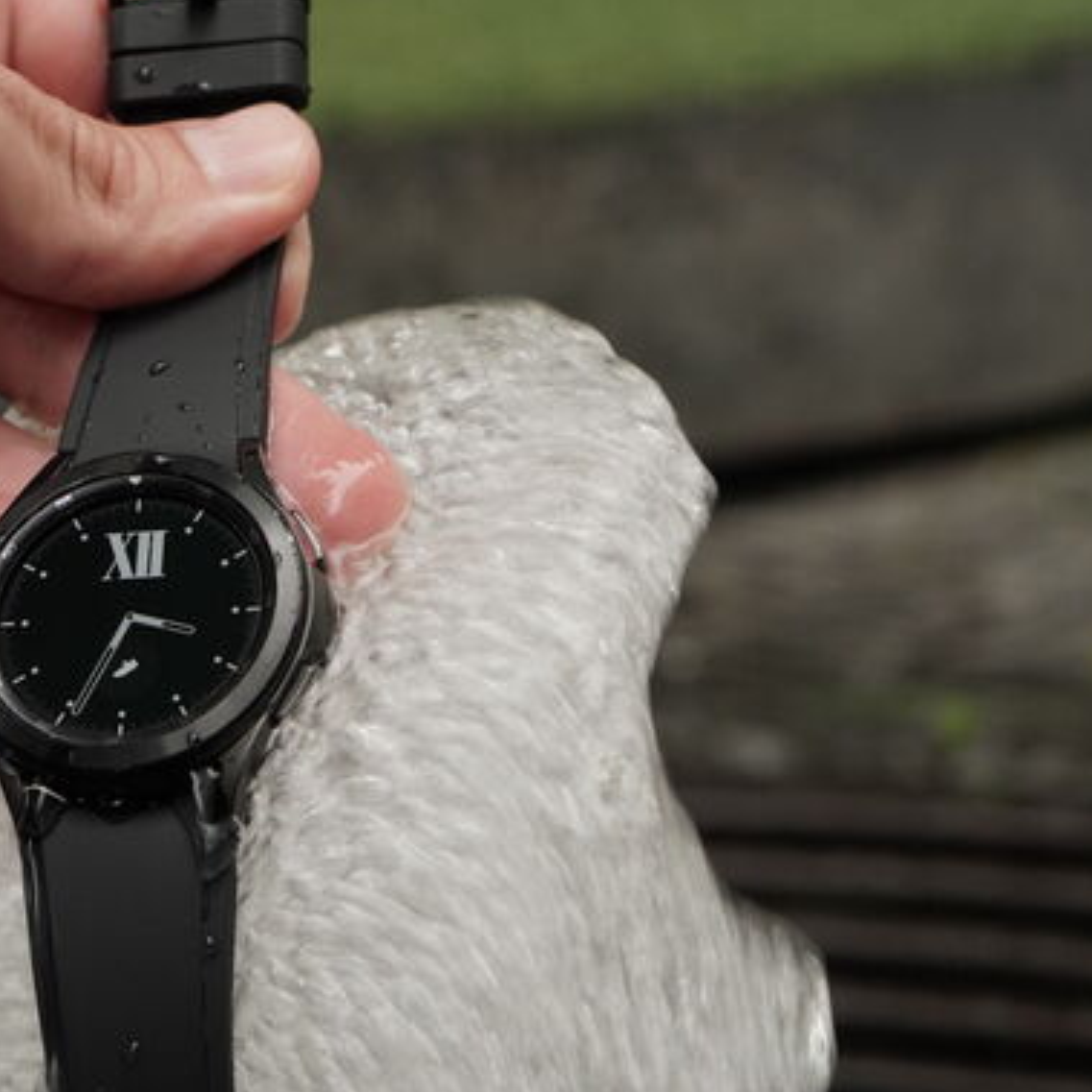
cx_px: -29
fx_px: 4640
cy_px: 625
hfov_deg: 13.2
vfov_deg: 13.4
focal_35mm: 130
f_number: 8
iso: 1000
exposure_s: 1/125
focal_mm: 70
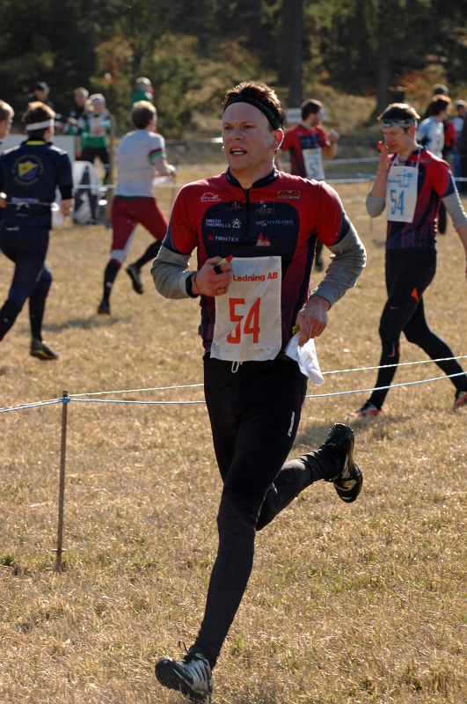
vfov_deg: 9.2
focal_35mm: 225
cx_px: 234
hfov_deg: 6.1
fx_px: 4391
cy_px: 352
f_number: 7.1
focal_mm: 150
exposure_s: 1/800
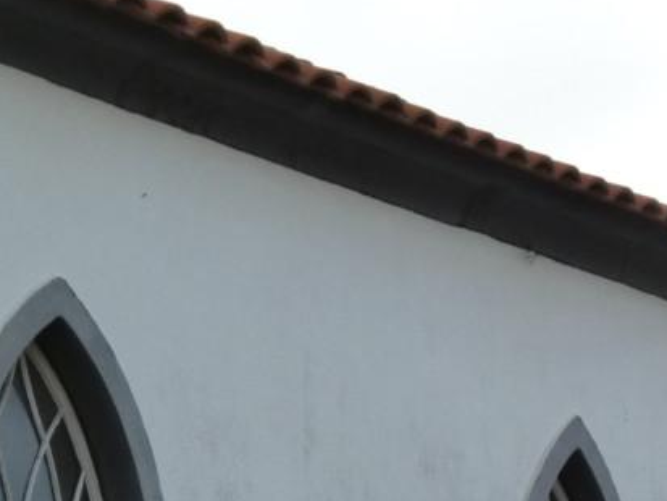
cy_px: 713
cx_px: 452
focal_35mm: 189
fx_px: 3643
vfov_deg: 7.7
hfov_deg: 10.5
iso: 125
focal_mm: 10.8
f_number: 4.5
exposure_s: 1/250
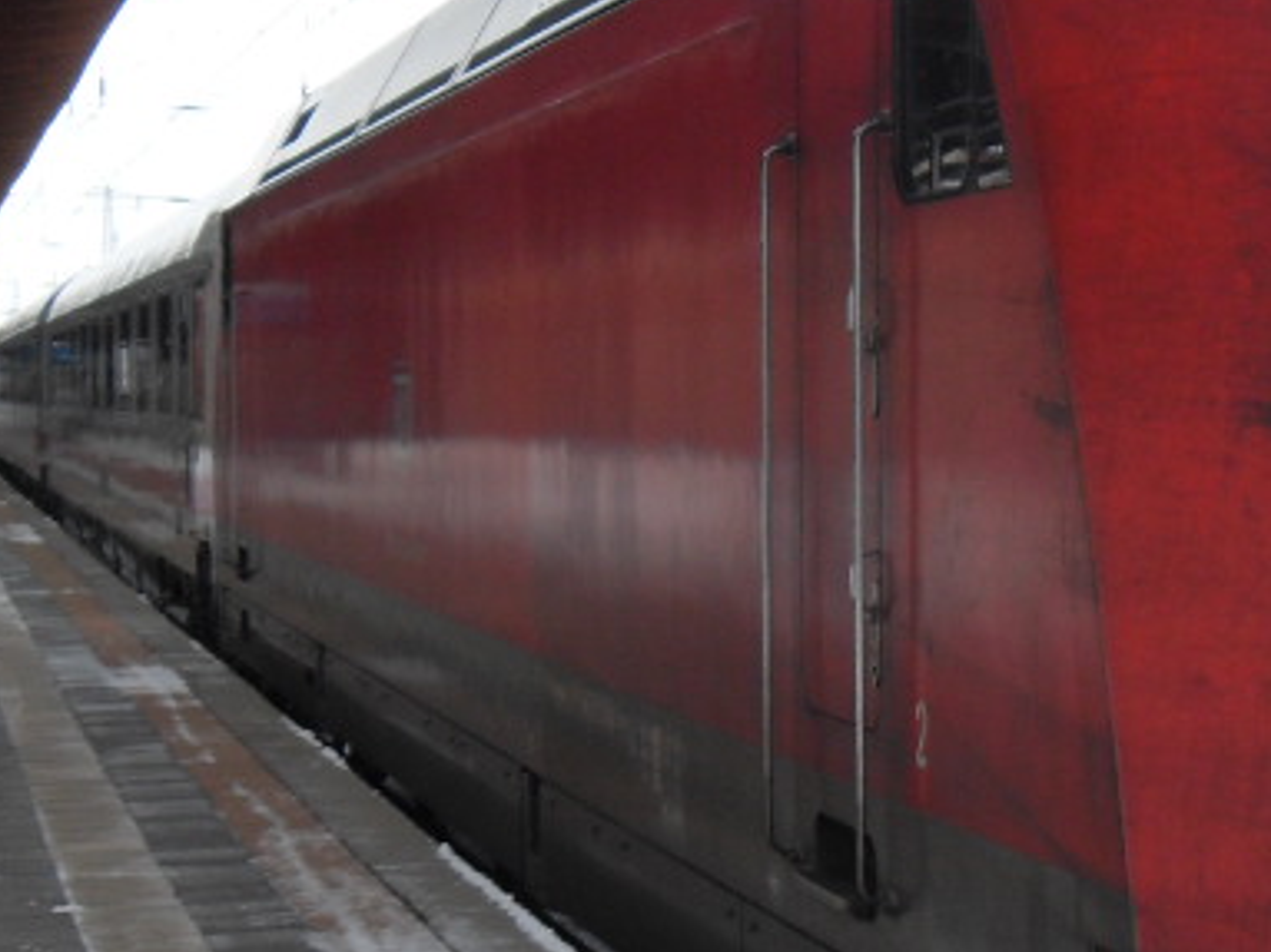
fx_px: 3340
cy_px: 534
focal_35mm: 91
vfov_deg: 16.2
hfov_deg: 20.9
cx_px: 1251
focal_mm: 6.3
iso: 80
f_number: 2.8
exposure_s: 1/90
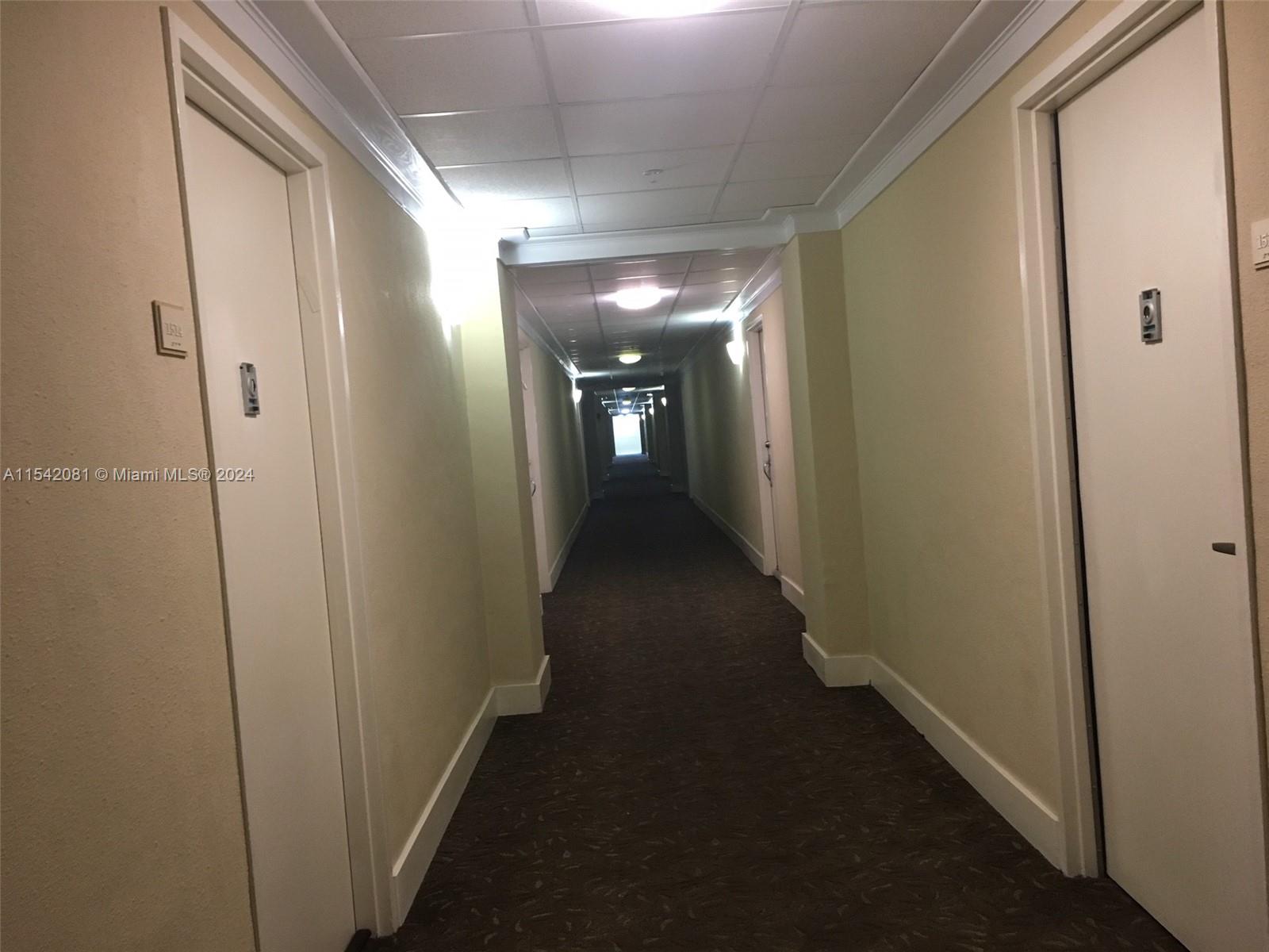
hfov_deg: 61.7
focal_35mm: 29
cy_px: 476
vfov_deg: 48.2
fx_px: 1063
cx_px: 634
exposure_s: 1/30
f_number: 2.2
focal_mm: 4.15
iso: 125
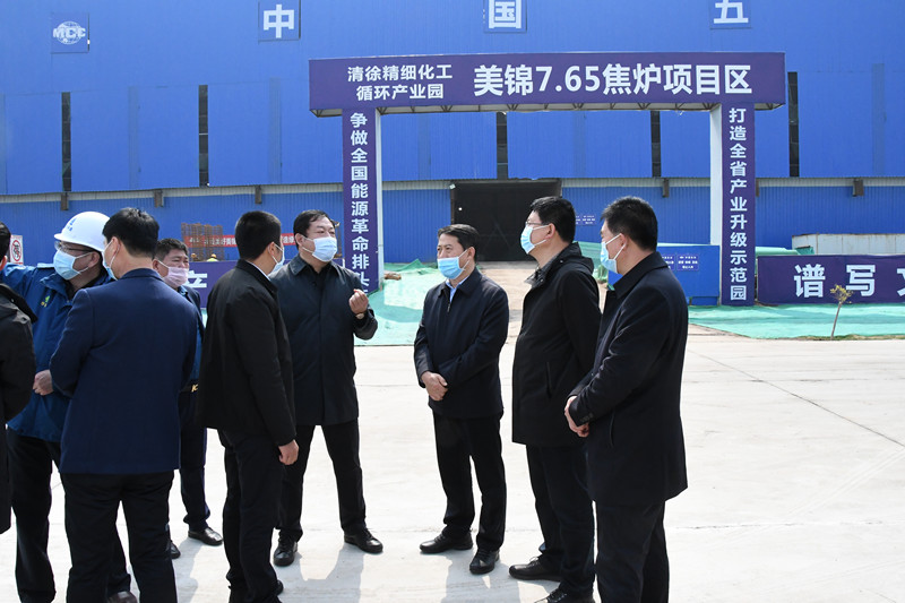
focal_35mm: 27
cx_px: 452
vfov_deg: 47.9
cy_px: 302
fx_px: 679
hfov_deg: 67.4
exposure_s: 1/1000
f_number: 16
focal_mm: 18
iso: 3200
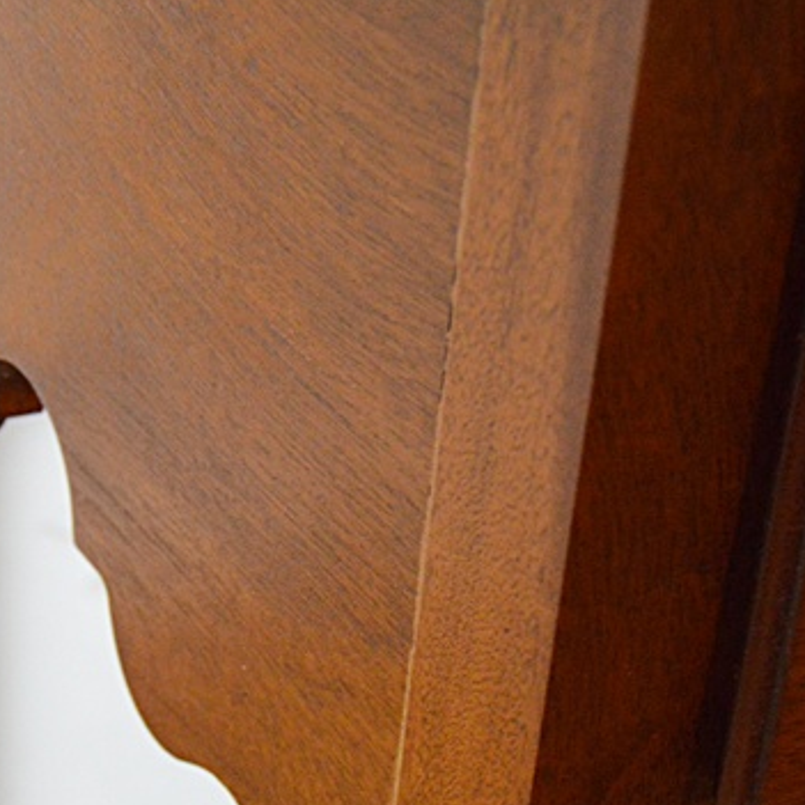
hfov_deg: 16.0
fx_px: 2868
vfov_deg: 15.9
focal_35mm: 109
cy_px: 630
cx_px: 383
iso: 2000
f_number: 4.2
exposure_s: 1/60
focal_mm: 30
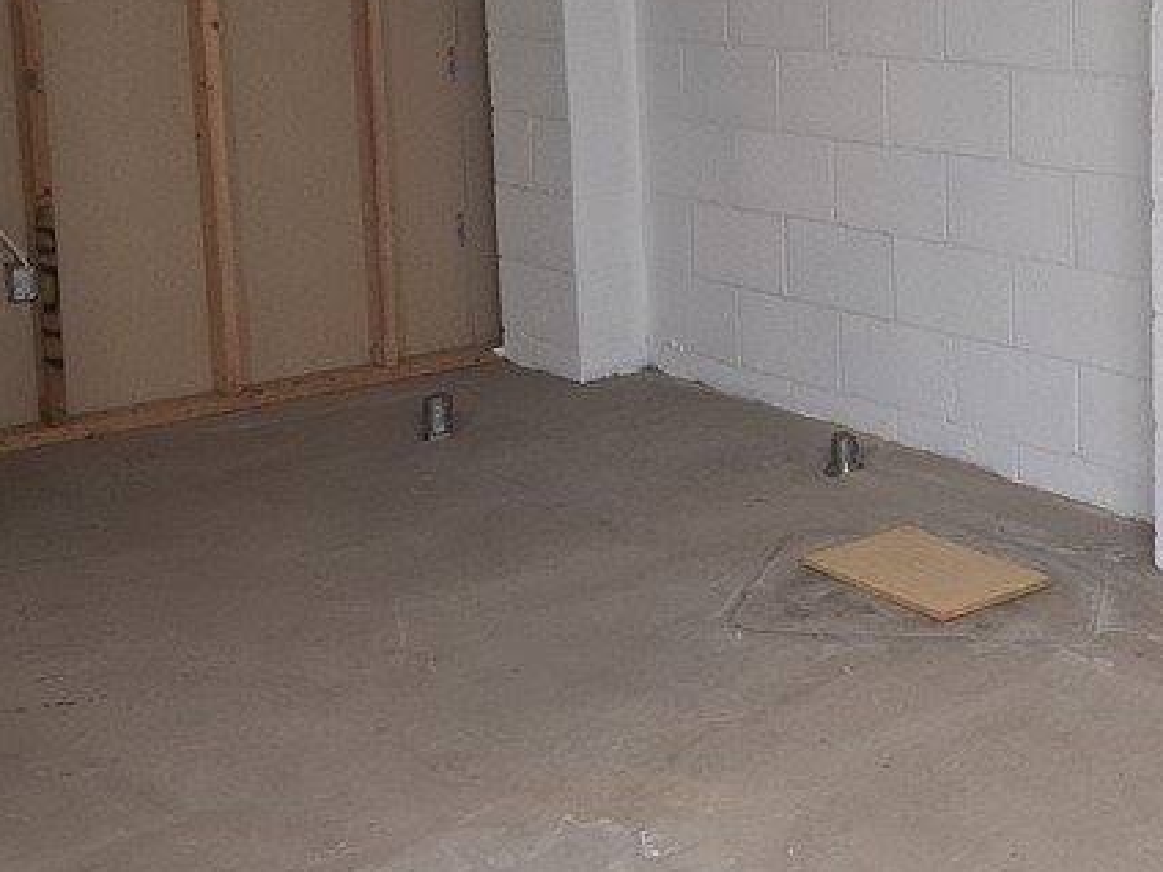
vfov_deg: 24.8
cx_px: 1007
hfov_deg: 31.9
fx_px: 1949
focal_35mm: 58
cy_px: 181
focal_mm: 5.23
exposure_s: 1/60
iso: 320
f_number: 1.8
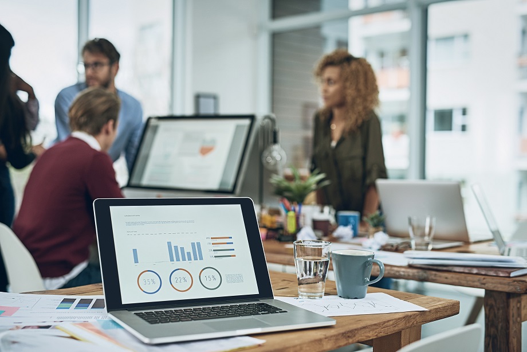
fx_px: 732
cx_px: 264
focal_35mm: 50
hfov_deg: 39.6
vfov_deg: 27.0
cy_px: 176
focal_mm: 50
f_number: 2.2
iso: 200
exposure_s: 1/160
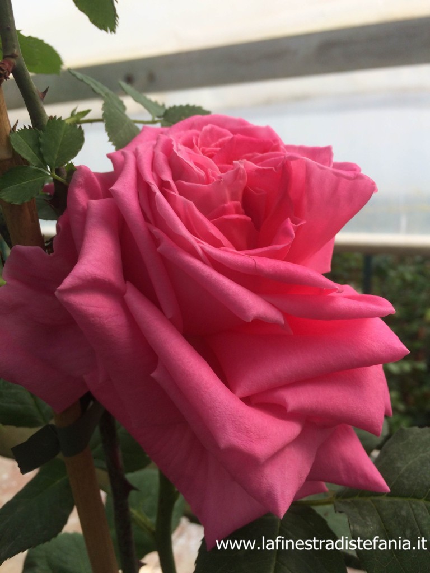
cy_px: 286
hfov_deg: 48.2
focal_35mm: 29
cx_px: 215
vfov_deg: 61.7
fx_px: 480
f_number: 2.2
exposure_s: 1/933
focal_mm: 4.15
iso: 32
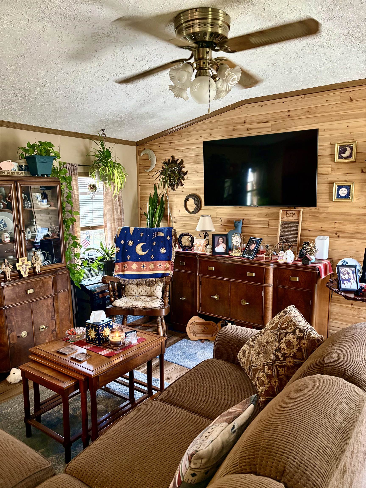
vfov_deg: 67.3
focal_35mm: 26
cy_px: 244
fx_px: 367
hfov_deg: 53.1
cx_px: 183
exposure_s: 1/60
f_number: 1.6
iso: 250
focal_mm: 5.96
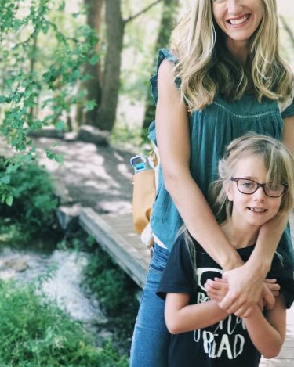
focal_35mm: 76
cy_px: 186
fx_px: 827
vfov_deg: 25.1
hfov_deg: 20.2
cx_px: 130
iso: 125
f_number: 2.8
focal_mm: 6.6
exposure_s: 1/60
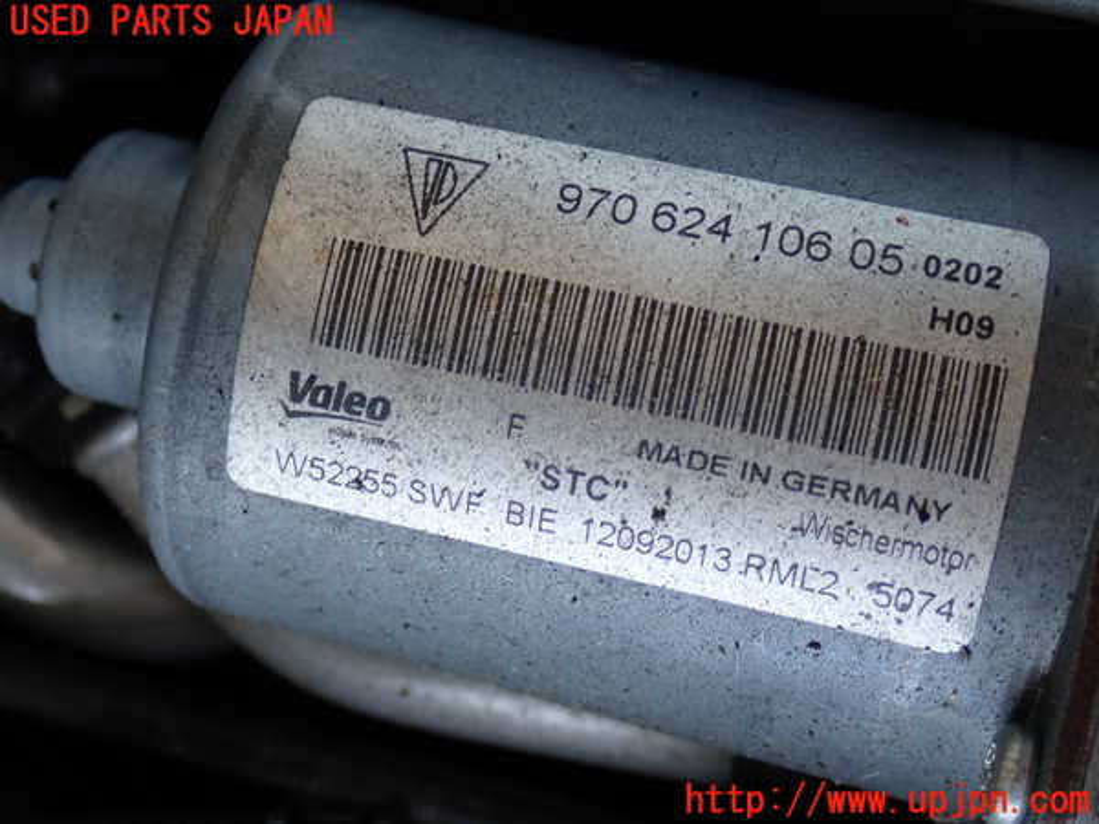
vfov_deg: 29.1
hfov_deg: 38.2
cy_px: 412
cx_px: 550
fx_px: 1587
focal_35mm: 50
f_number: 3.2
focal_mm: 9.01
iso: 200
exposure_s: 1/60
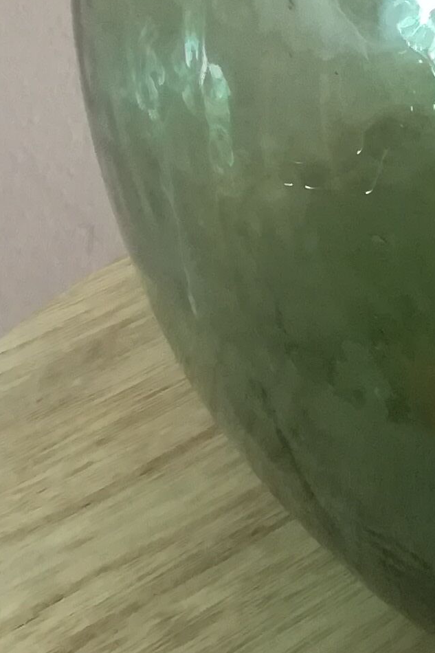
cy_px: -558
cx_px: 856
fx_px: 2049
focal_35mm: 113
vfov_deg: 15.3
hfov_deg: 11.1
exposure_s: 1/33.3
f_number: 2.2
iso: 160
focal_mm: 3.83
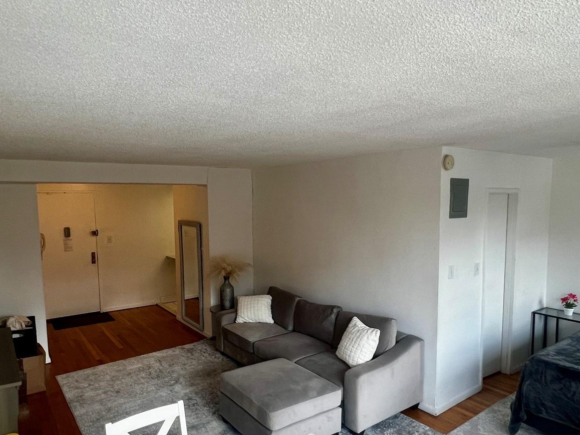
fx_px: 385
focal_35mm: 23
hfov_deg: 73.9
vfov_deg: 58.7
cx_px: 281
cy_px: 241
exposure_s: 1/120
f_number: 1.8
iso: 100
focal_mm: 1.57
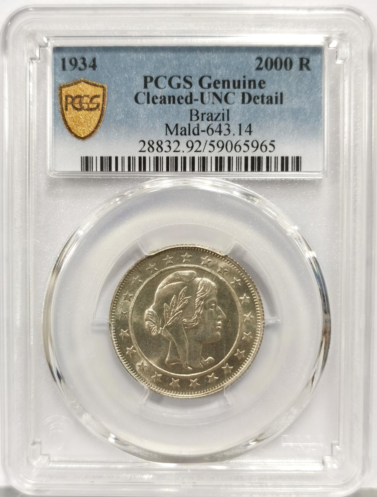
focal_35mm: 54
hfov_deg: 27.2
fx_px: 778
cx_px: 188
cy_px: 248
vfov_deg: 35.4
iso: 125
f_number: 16
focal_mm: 5.56
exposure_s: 1/100
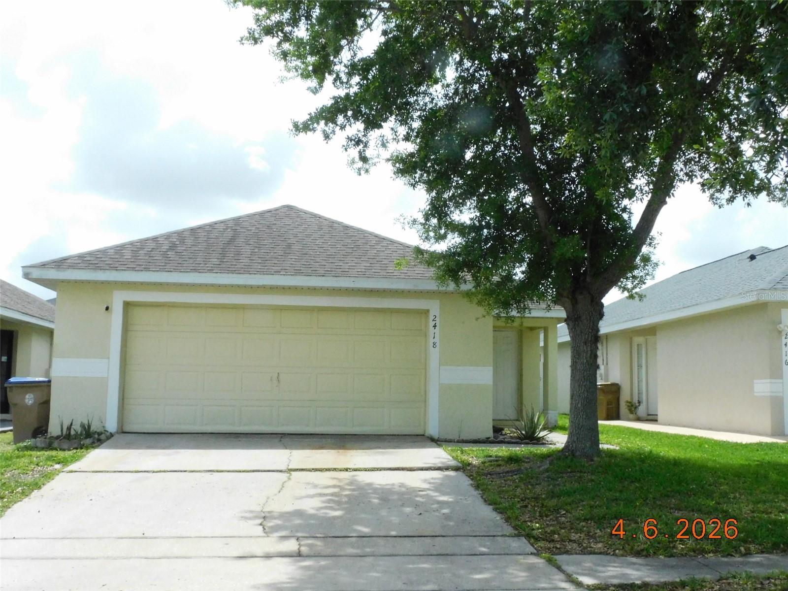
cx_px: 394
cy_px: 296
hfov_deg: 46.8
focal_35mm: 40
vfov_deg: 36.0
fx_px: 911
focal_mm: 7.2
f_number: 7.6
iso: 800
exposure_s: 1/1600
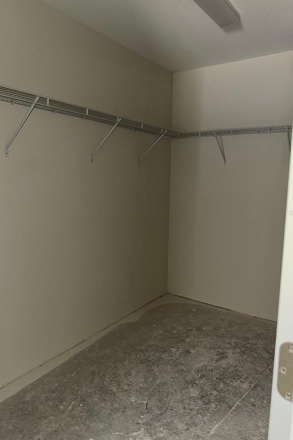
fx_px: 317
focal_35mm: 26
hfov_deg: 49.6
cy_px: 213
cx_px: 144
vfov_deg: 69.4
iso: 64
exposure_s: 1/17
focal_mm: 6.76
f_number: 1.78
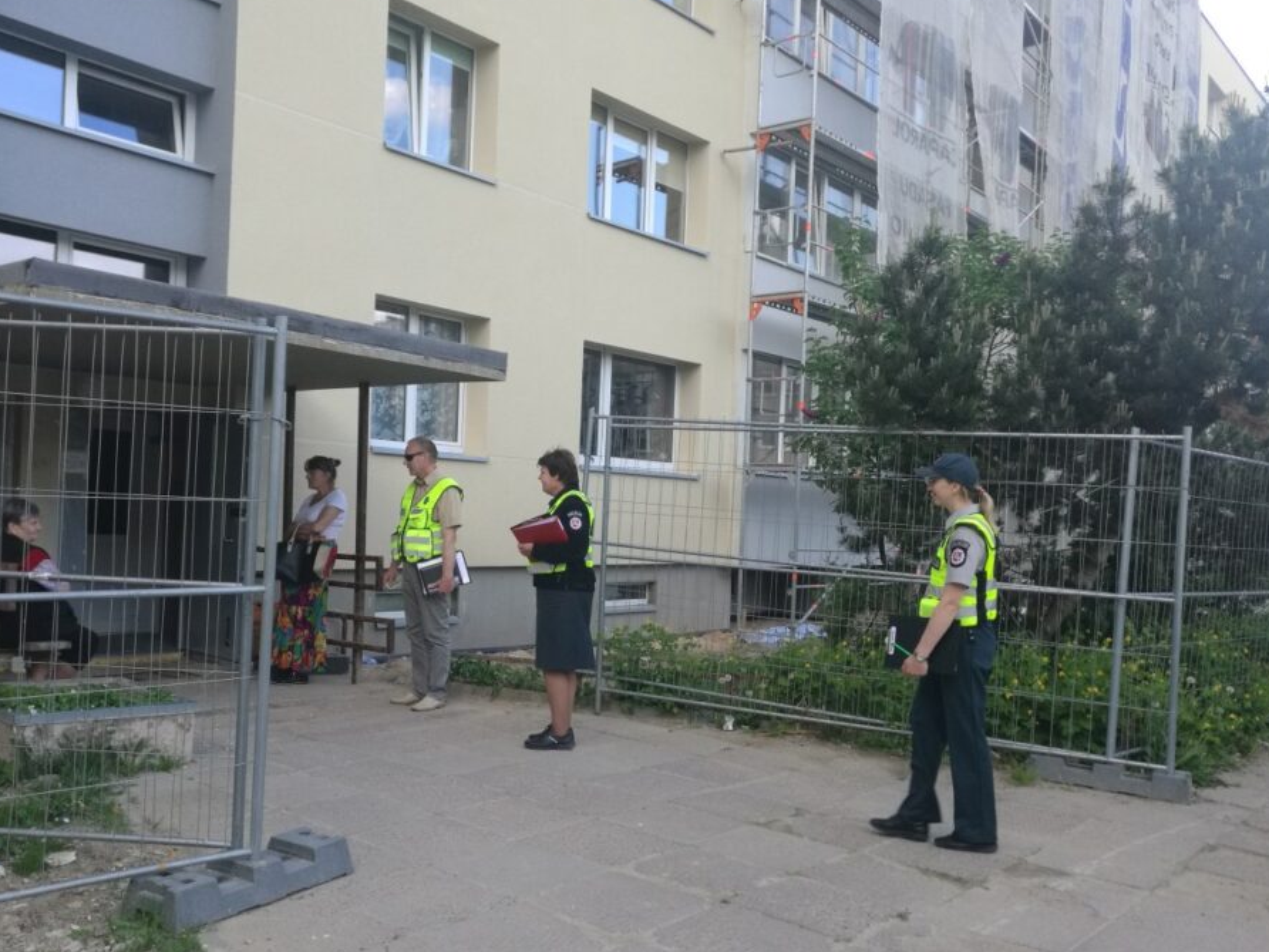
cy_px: 502
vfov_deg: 45.4
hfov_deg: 58.3
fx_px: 1136
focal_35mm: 31
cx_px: 583
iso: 50
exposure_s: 1/125
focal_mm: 4.04
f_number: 2
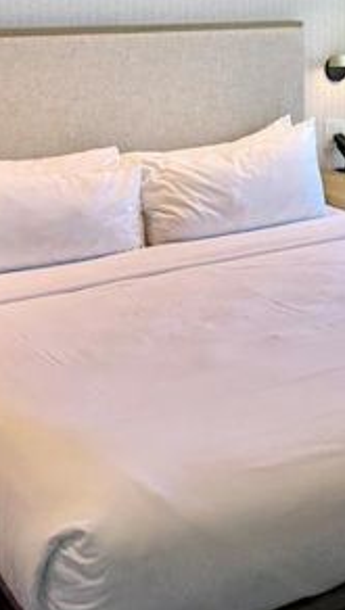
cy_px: 115
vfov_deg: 32.3
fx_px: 1021
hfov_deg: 19.0
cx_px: 283
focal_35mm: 63
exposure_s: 1/476
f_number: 1.78
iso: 100
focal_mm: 6.76
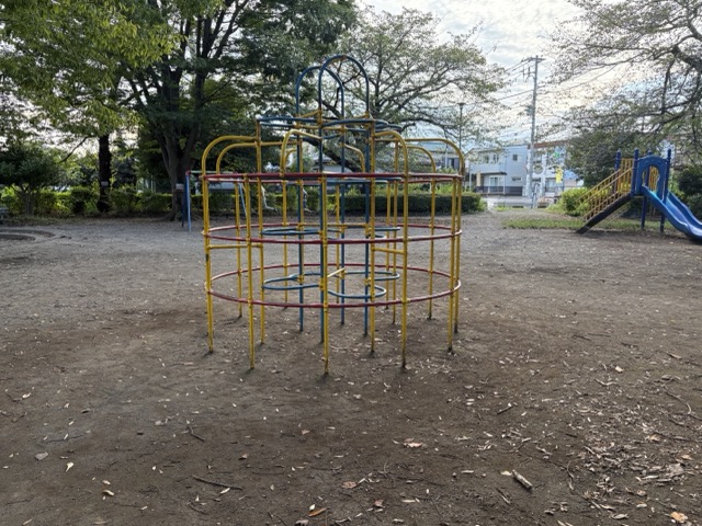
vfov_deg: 53.1
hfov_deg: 67.3
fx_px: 527
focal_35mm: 26
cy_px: 263
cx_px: 351
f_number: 1.6
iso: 125
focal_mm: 5.96
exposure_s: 1/207
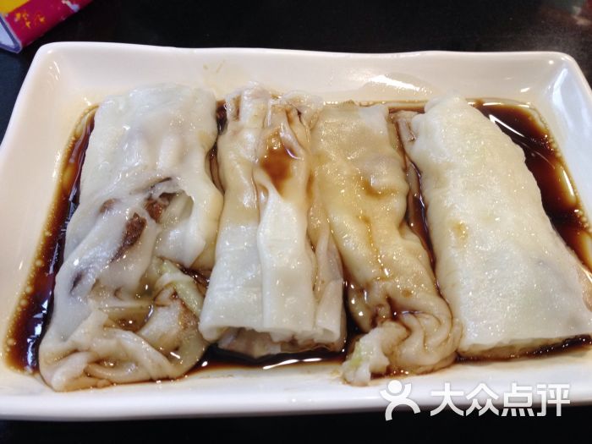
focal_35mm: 35
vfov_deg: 40.7
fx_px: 599
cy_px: 222
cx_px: 296
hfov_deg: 52.6
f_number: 2.4
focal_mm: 4.28
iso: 100
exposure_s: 1/20
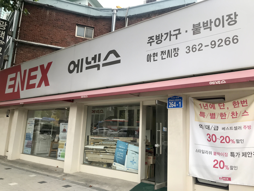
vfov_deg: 49.7
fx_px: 205
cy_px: 96
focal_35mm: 28
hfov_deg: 63.4
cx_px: 127
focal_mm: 3.99
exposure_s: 1/674
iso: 20
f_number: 1.8
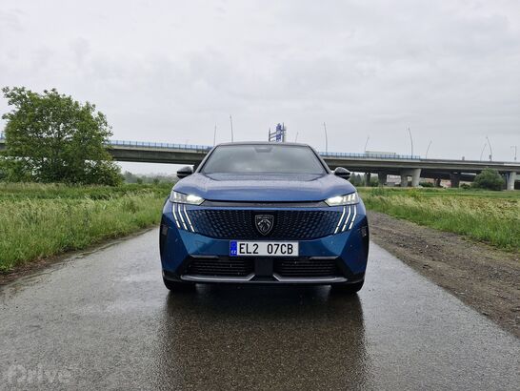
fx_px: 346
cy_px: 196
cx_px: 260
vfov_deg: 58.9
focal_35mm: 23
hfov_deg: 73.9
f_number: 1.8
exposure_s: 1/804
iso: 50
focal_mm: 5.54
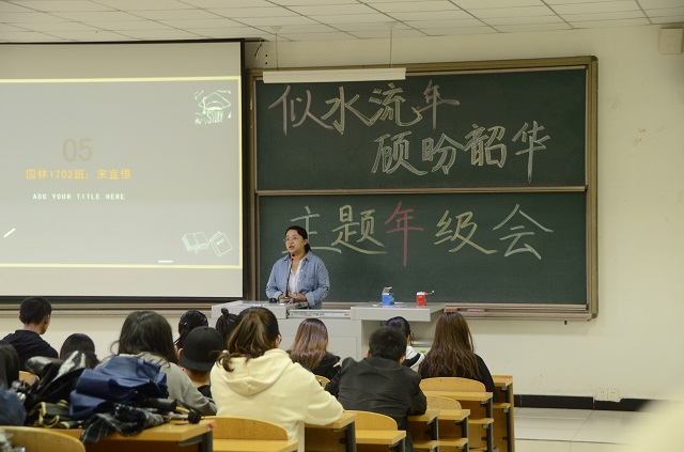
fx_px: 1592
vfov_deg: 16.2
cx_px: 342
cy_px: 226
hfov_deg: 24.3
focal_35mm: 84
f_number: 4.8
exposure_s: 1/13
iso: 1000
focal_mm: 56
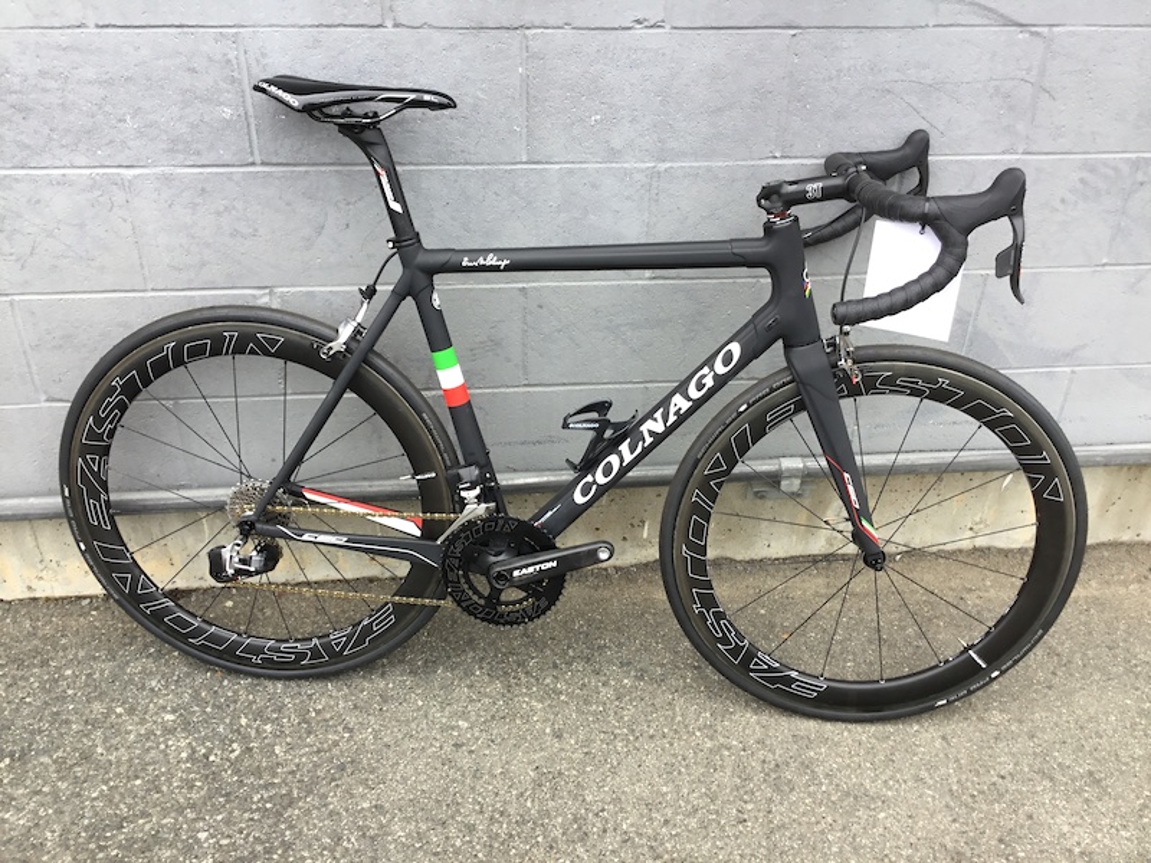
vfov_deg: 45.4
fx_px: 1031
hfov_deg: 58.4
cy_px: 432
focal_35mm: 31
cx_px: 576
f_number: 2.4
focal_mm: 3.3
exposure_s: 1/126
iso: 25
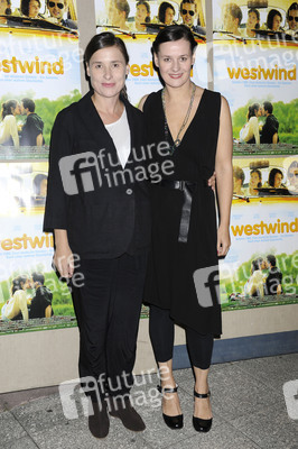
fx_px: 597
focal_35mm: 48
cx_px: 149
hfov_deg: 28.0
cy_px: 224
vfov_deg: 41.1
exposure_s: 1/200
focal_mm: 48
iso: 500
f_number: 8
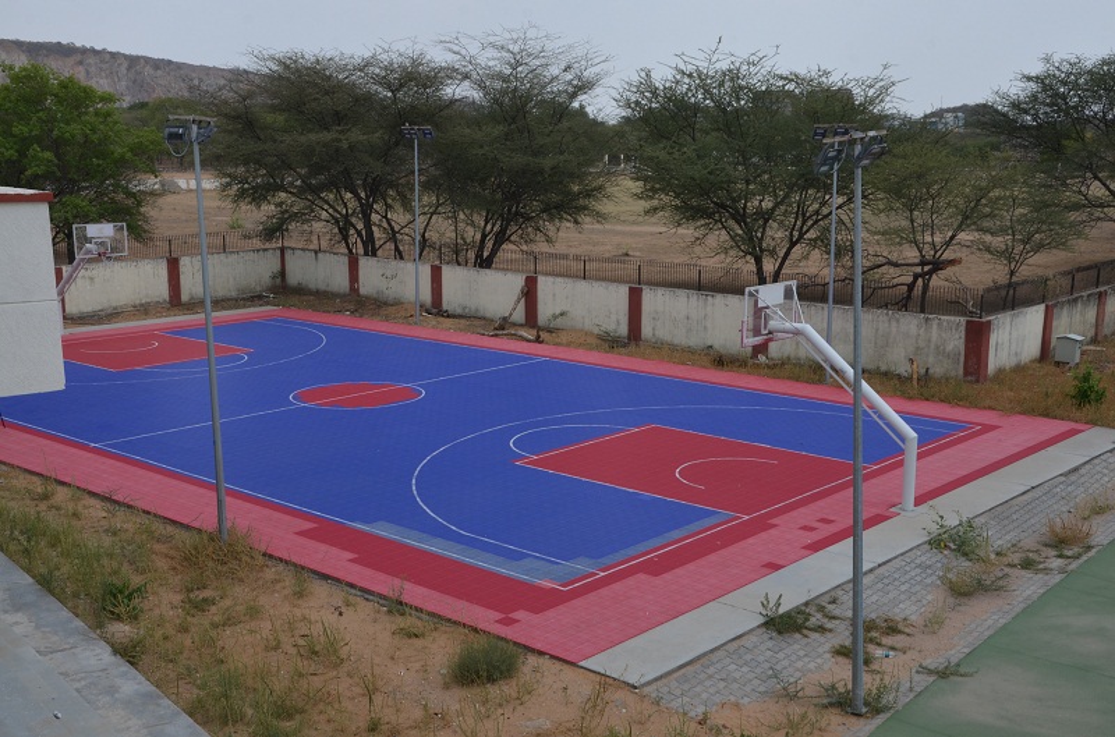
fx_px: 1205
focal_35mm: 39
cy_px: 368
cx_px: 558
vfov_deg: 34.0
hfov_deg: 49.7
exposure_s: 1/250
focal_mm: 26
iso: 250
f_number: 8
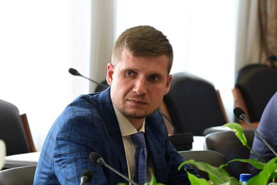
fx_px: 1539
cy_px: 92
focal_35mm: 200
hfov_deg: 10.3
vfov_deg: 6.9
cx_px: 138
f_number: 8
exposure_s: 1/160
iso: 3200
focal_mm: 200
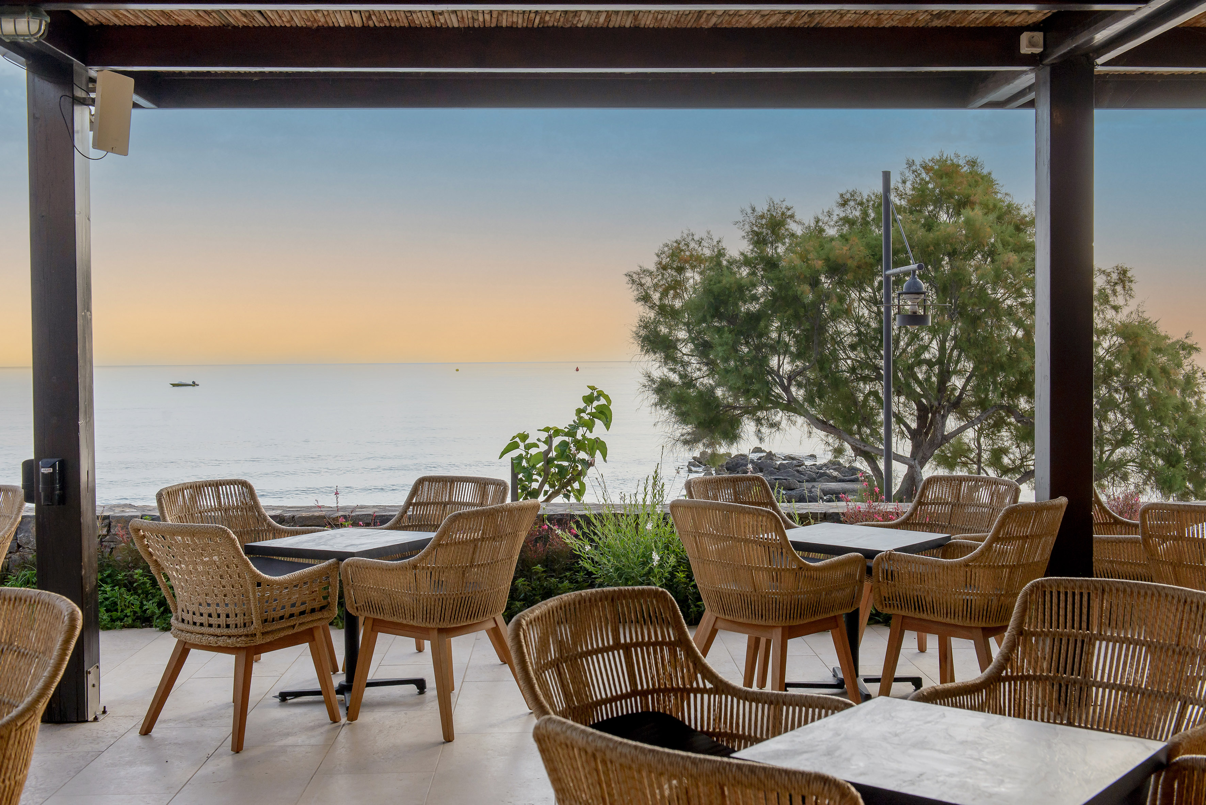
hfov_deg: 50.7
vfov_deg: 35.1
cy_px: 402
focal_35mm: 38
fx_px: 1274
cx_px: 603
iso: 500
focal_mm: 38
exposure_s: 1/800
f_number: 8
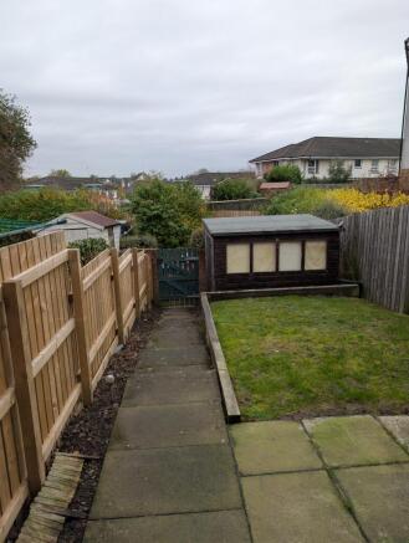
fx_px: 377
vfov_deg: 71.5
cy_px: 272
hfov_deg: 56.9
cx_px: 204
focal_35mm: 24
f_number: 1.68
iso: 21
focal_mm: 6.9
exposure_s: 1/68.2
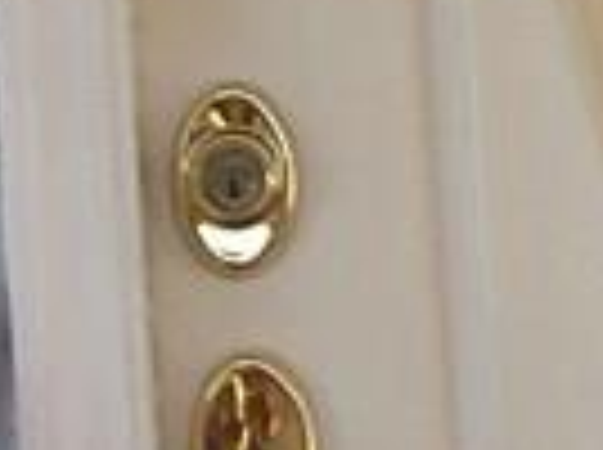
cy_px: -214
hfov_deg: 7.1
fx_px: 4799
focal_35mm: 276
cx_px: 909
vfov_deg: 5.3
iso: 80
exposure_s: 1/216
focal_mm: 6
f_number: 2.7
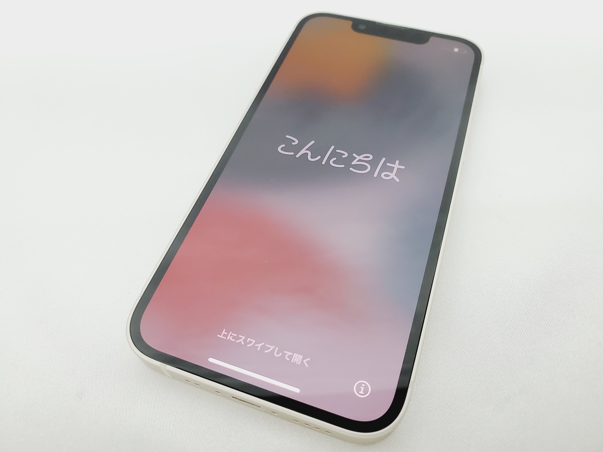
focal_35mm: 26
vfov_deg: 53.1
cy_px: 226
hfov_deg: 67.3
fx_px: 453
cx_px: 302
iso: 320
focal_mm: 4.3
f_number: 2.4
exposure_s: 1/100
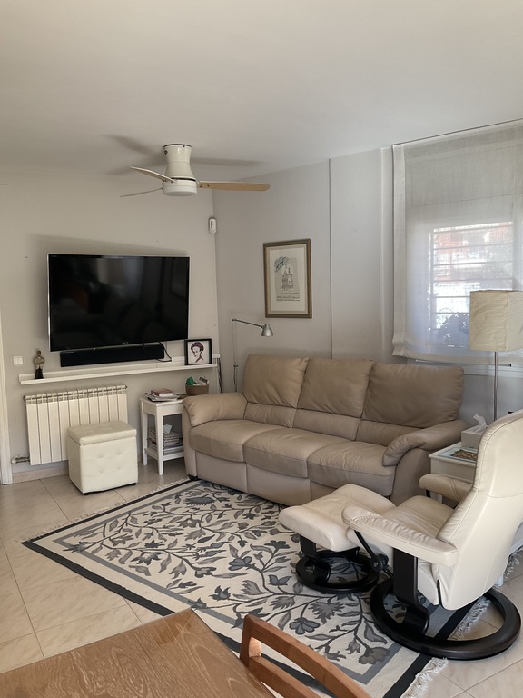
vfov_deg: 61.7
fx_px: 584
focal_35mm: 29
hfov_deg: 48.2
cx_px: 262
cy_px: 349
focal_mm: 3
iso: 50
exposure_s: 1/122
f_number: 1.8
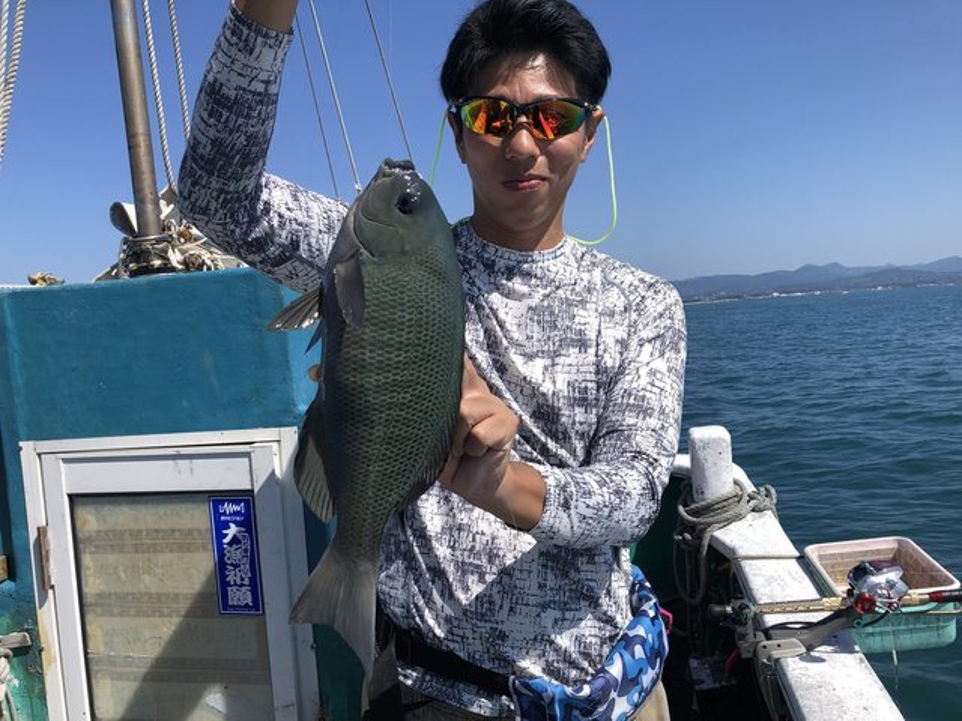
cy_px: 360
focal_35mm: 28
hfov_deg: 63.4
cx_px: 481
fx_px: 778
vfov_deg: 49.7
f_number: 1.8
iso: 20
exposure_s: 1/2000
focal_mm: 3.99
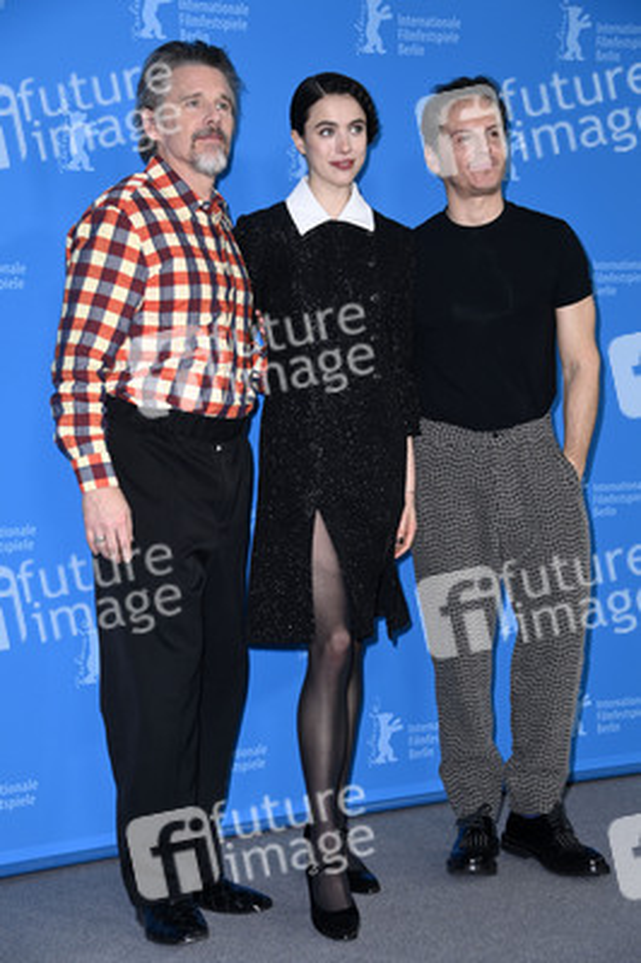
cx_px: 320
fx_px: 1926
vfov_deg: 28.1
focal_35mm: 72
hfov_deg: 18.9
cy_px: 482
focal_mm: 72
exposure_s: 1/200
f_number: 5.6
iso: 800
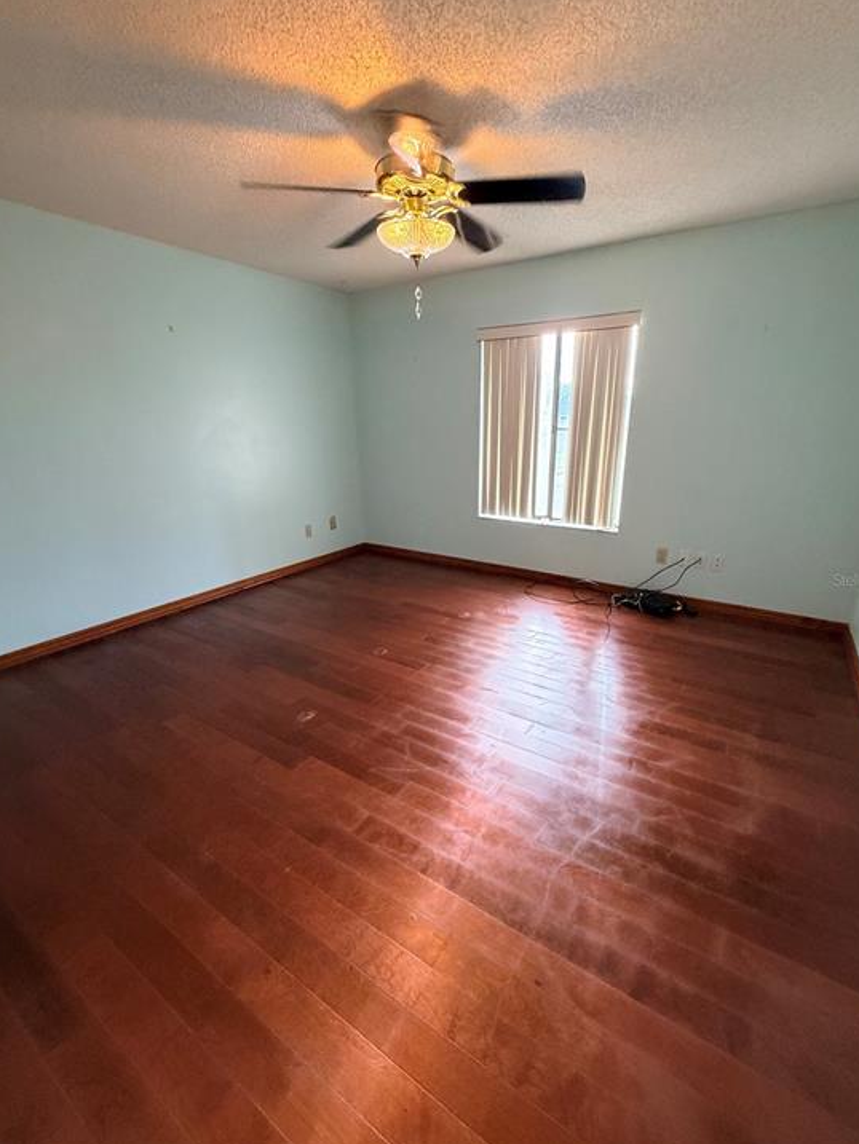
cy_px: 579
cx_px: 445
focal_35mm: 15
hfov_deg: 81.7
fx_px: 496
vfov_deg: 98.2
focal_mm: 2.22
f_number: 2.2
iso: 400
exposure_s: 1/60
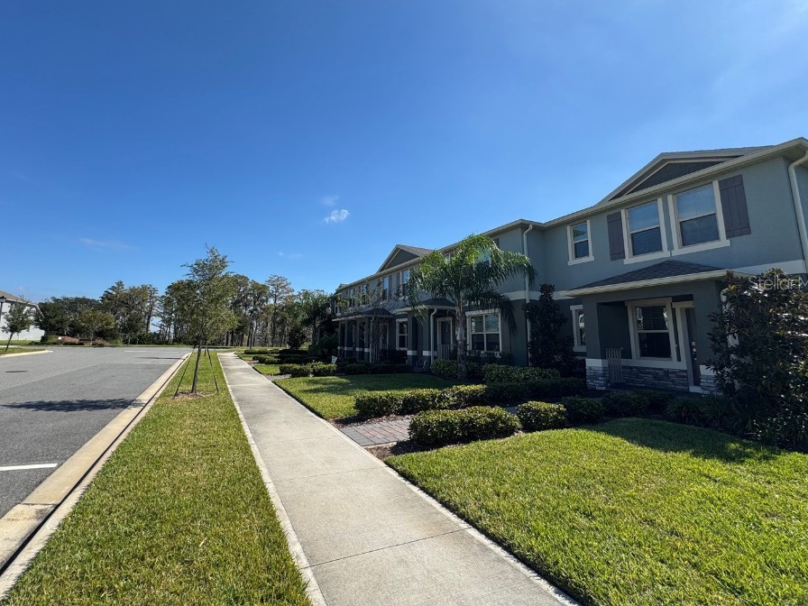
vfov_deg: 78.0
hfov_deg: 94.3
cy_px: 282
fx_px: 373
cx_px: 372
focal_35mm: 16
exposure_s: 1/1178
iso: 50
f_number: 2.2
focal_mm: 2.22
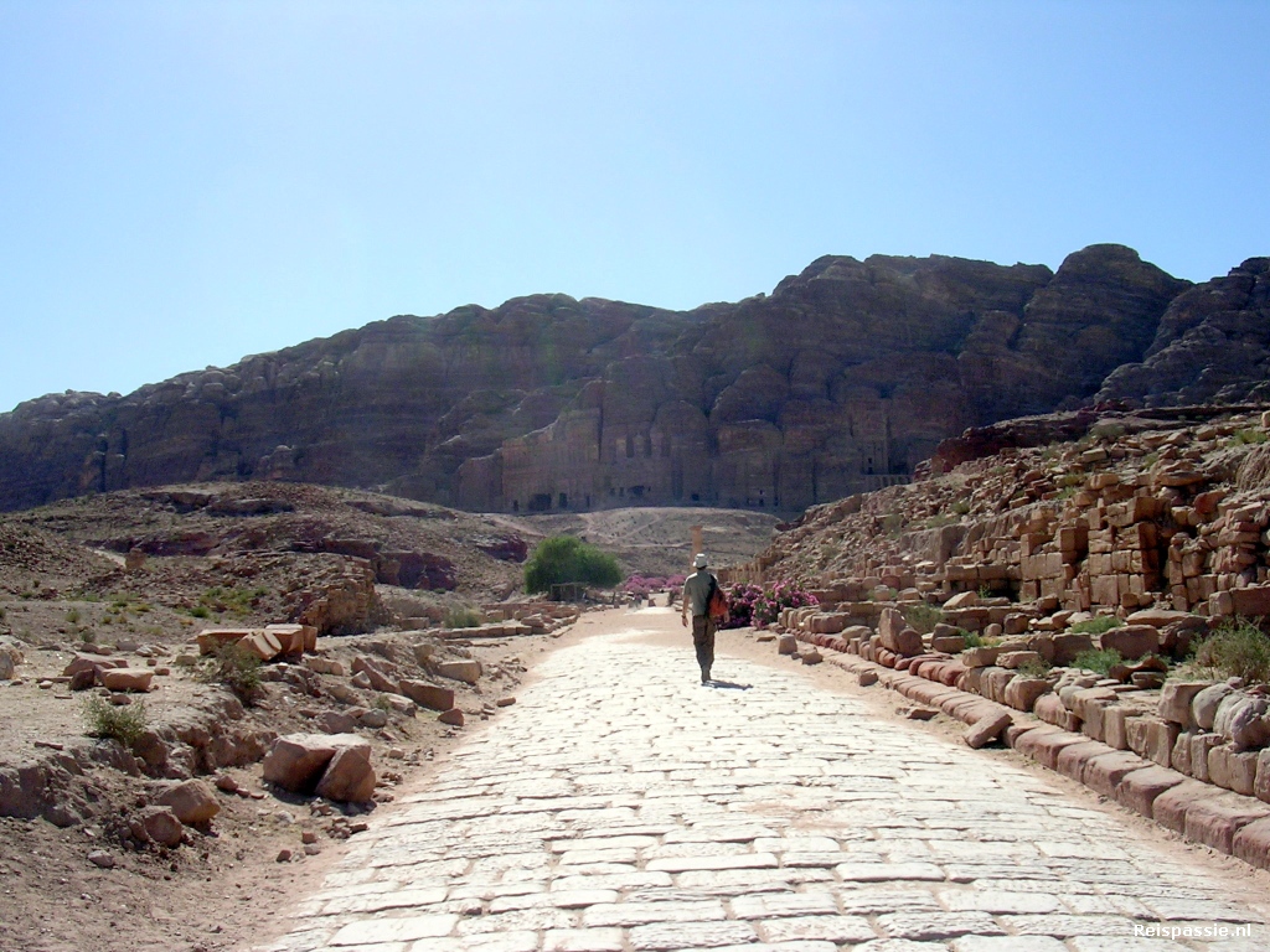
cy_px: 476
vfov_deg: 37.7
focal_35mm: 38
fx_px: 1394
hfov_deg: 49.0
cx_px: 635
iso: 100
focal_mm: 5.8
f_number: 5.6
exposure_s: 1/351
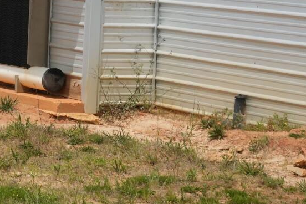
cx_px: -173
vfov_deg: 6.4
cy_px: -52
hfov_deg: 9.4
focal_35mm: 212
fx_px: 1802
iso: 320
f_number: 11
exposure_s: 1/800
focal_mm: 39
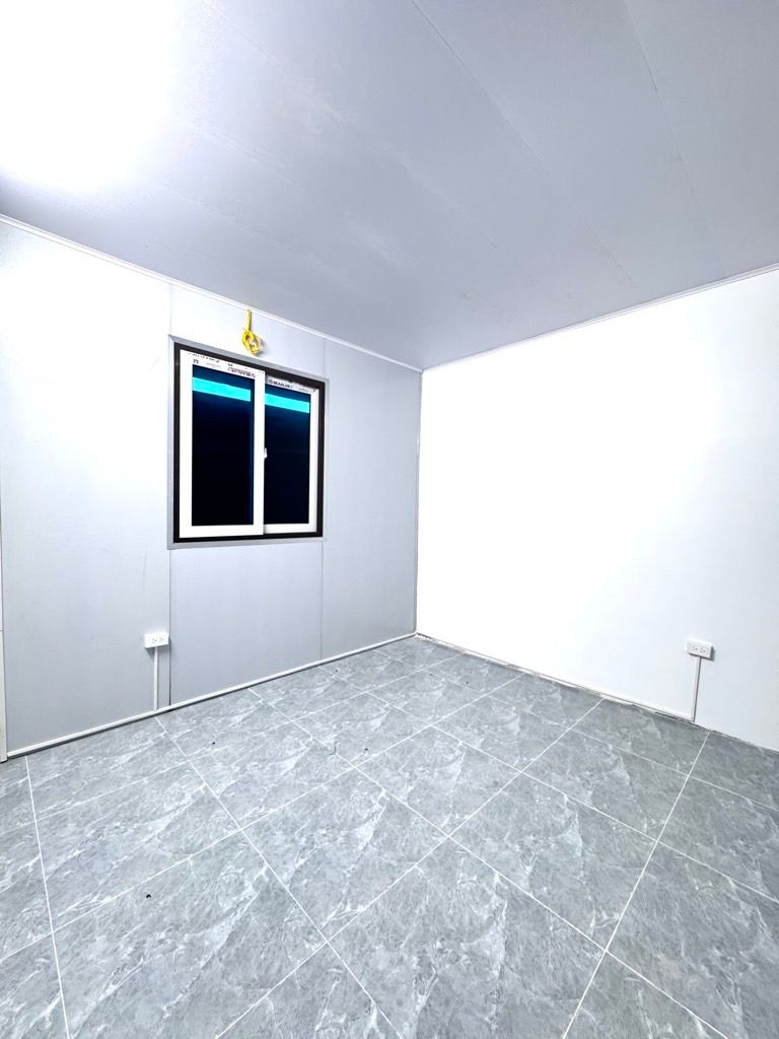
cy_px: 520
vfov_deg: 102.1
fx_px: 420
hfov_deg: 85.7
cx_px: 390
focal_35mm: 14
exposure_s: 1/50
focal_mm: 2.22
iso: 200
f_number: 2.2
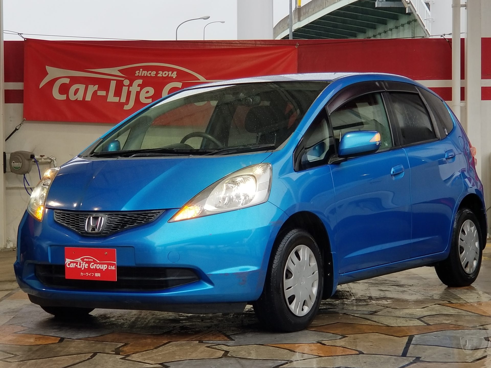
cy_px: 184
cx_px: 246
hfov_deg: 36.8
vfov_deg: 28.0
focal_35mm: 52
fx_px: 738
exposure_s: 1/60
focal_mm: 6
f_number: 2.4
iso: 32
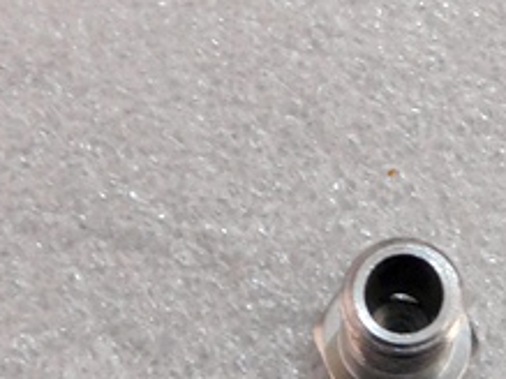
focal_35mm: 73
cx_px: 409
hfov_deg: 26.2
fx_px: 1066
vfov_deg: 19.9
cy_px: 314
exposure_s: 1/15
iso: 400
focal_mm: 4.5
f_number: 3.4
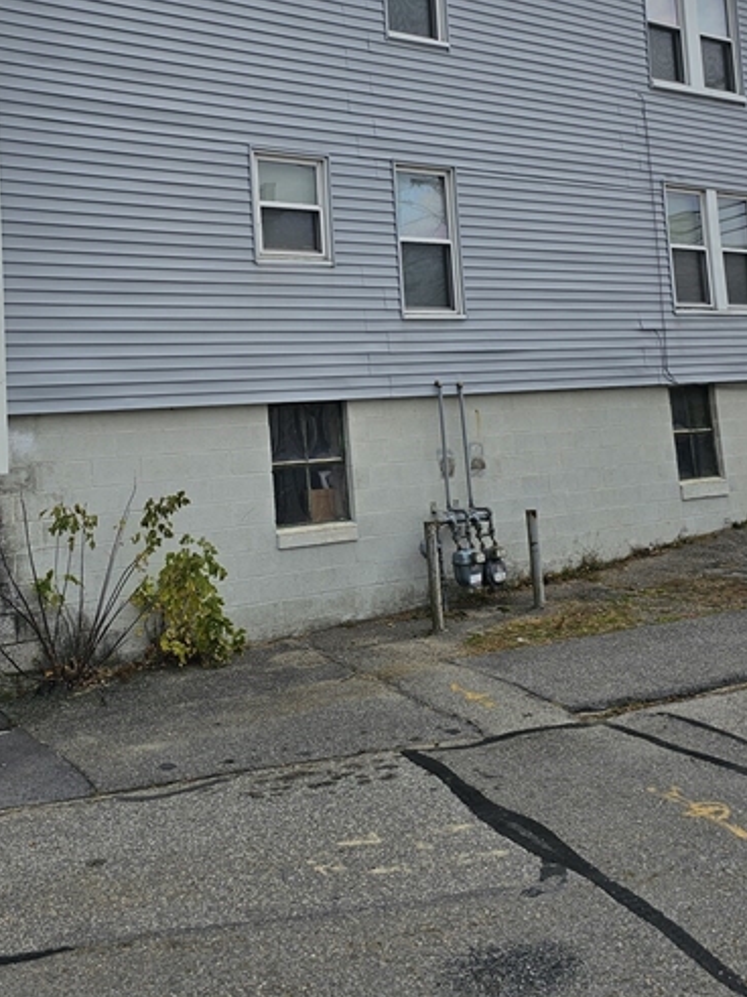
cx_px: 248
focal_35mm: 36
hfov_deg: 39.2
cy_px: 321
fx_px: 1036
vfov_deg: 50.3
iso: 10
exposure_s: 1/838
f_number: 1.7
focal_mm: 6.3
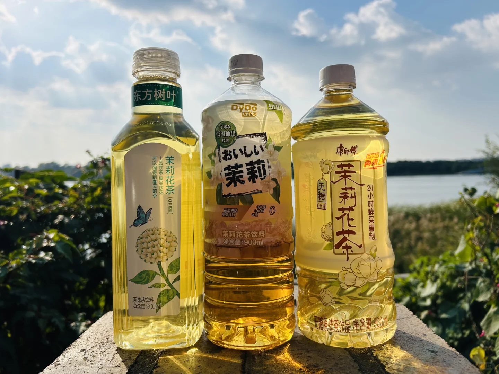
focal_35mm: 26
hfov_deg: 67.3
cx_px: 250
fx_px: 375
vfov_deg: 53.1
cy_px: 187
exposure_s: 1/9434
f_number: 1.5
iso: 50
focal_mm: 5.7
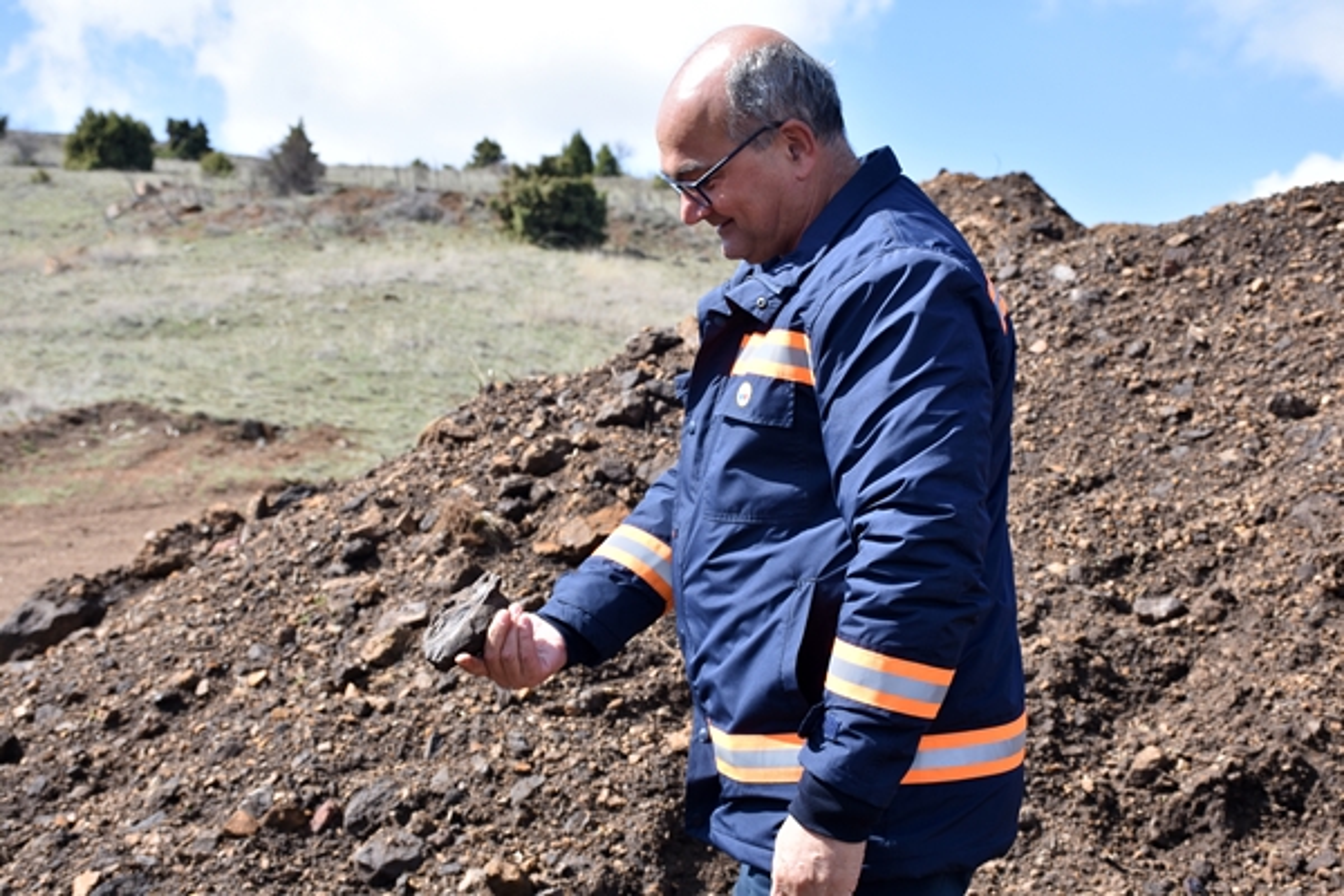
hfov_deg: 37.9
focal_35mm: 52
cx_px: 672
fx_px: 1960
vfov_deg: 25.8
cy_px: 448
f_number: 8
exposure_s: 1/250
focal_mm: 35
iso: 125
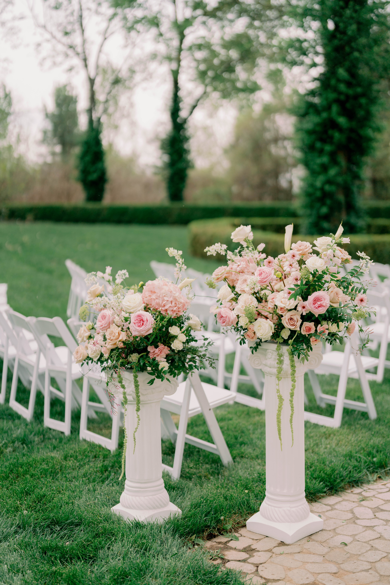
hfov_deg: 27.0
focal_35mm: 50
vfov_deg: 39.6
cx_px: 195
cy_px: 292
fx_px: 812
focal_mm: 50
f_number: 1.3
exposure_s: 1/2500
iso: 200
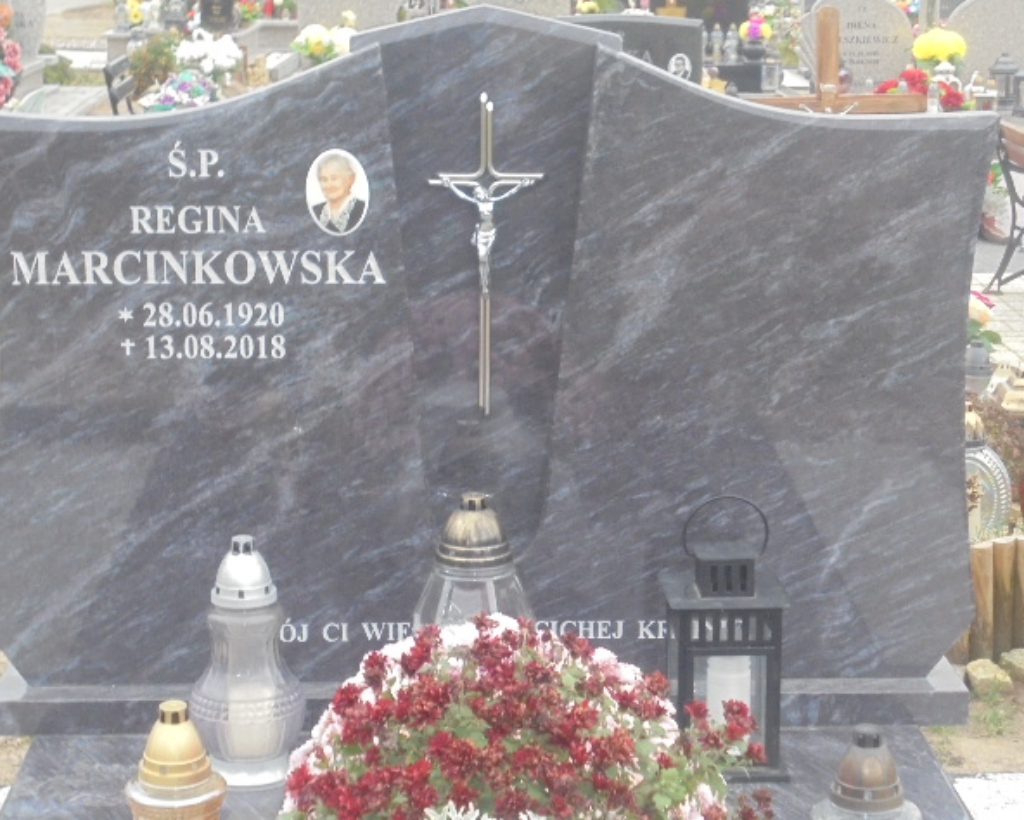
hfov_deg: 24.7
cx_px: 510
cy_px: 408
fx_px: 2334
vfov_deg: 19.9
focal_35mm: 77
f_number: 6.1
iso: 400
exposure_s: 1/20
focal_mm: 13.1
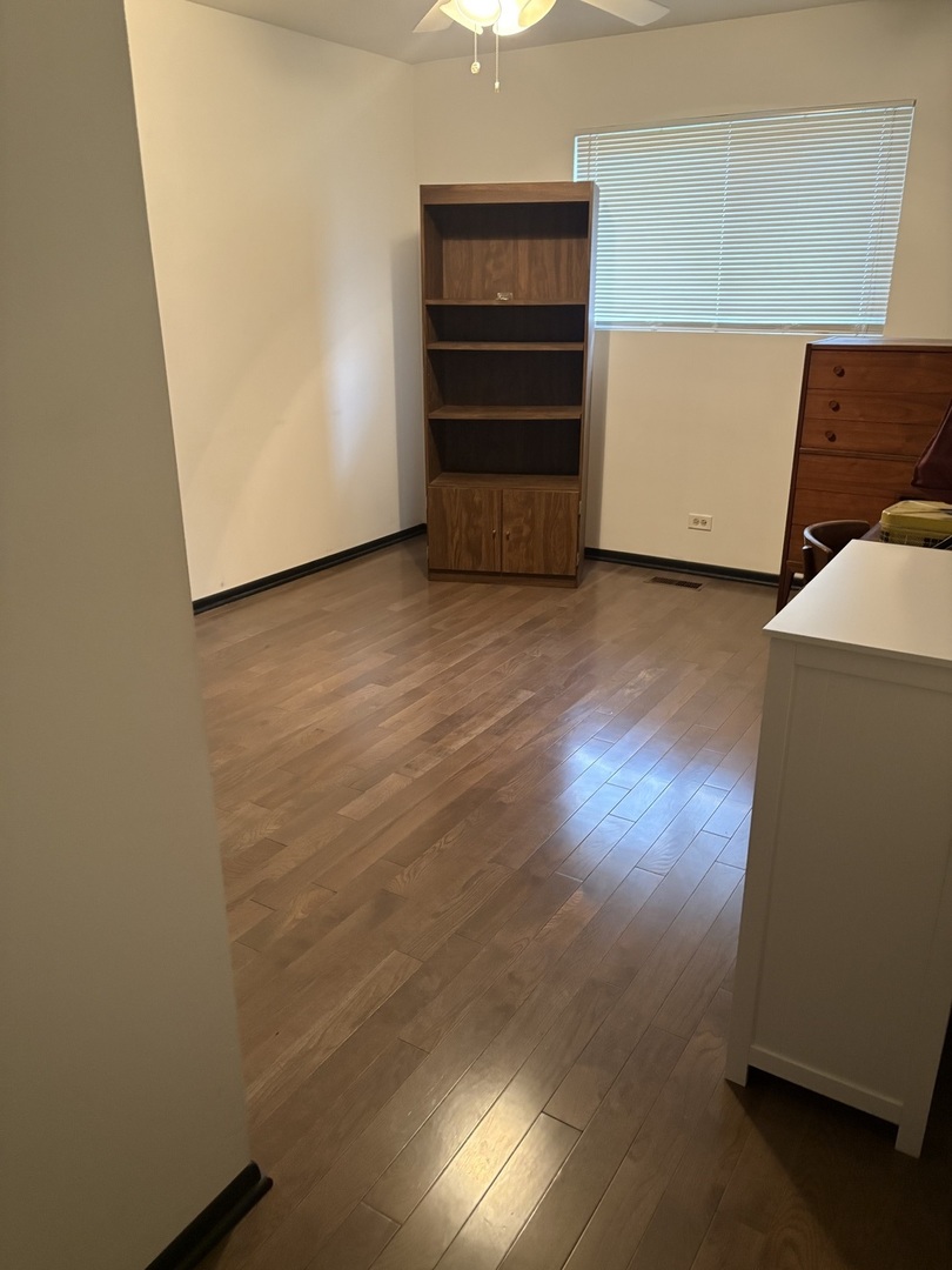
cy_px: 635
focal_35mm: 26
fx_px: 953
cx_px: 476
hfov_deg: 53.1
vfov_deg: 67.3
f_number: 1.6
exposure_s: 1/40
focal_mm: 5.96
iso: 400
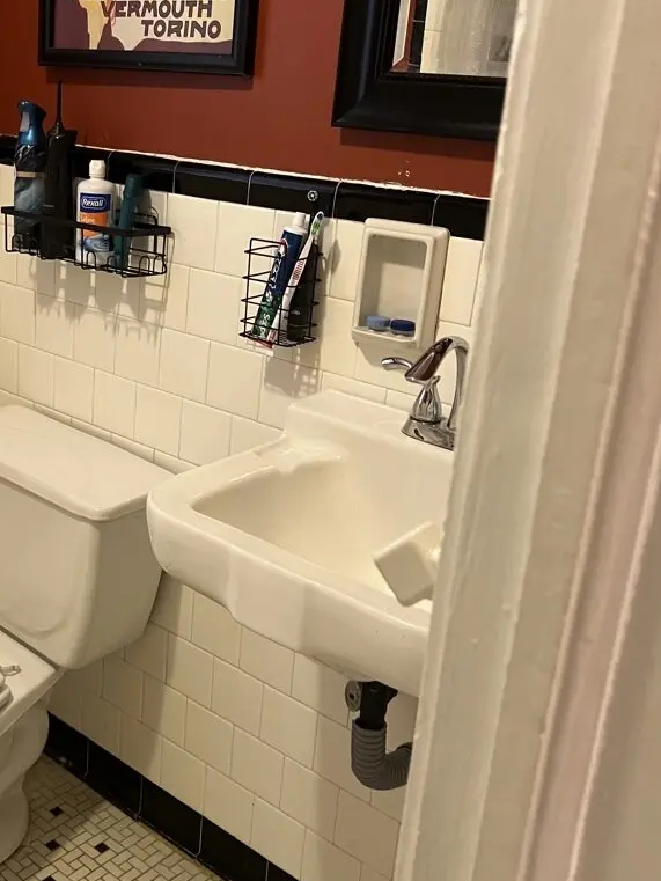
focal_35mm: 41
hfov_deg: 34.4
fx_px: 1044
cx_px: 160
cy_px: 418
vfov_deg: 45.8
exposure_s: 1/60
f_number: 1.5
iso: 400
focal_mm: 5.7
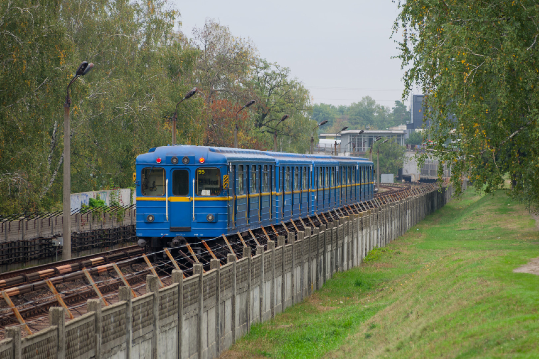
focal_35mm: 183
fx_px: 2740
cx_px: 270
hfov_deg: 11.2
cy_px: 180
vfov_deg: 7.5
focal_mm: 122
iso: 200
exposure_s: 1/200
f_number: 5.6
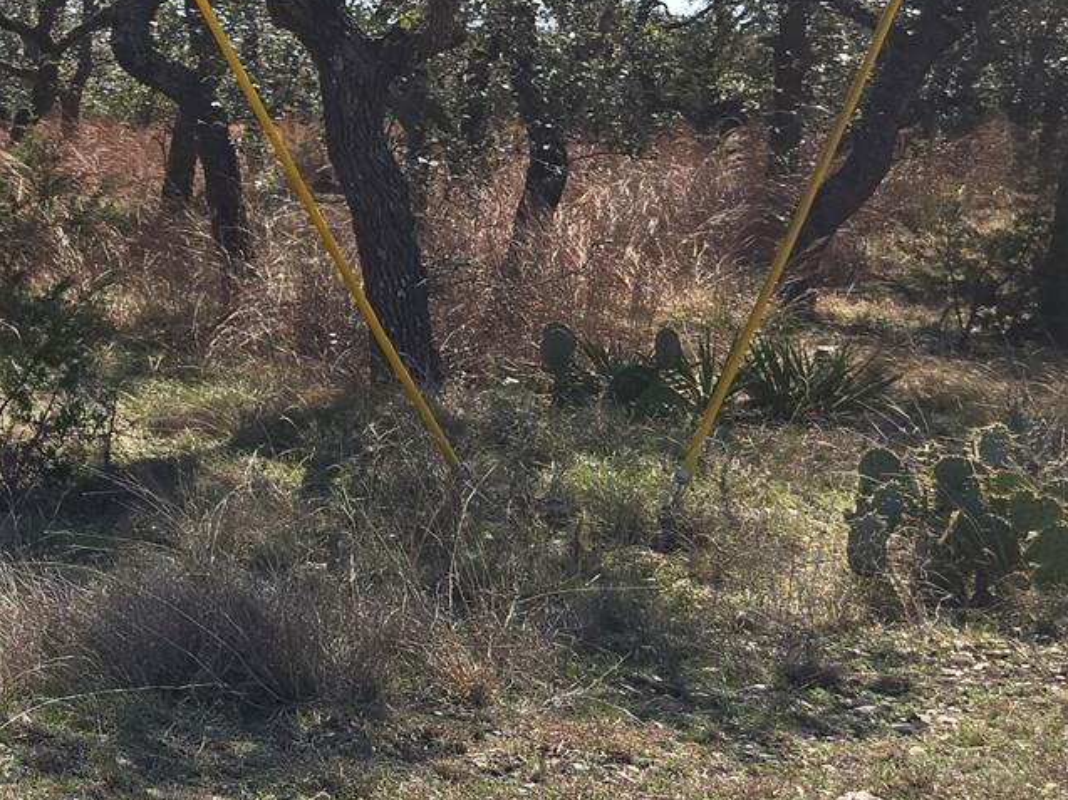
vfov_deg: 19.5
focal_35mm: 74
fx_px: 2282
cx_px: -620
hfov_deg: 21.3
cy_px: 60
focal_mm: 6.3
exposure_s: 1/633
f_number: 1.7
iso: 12
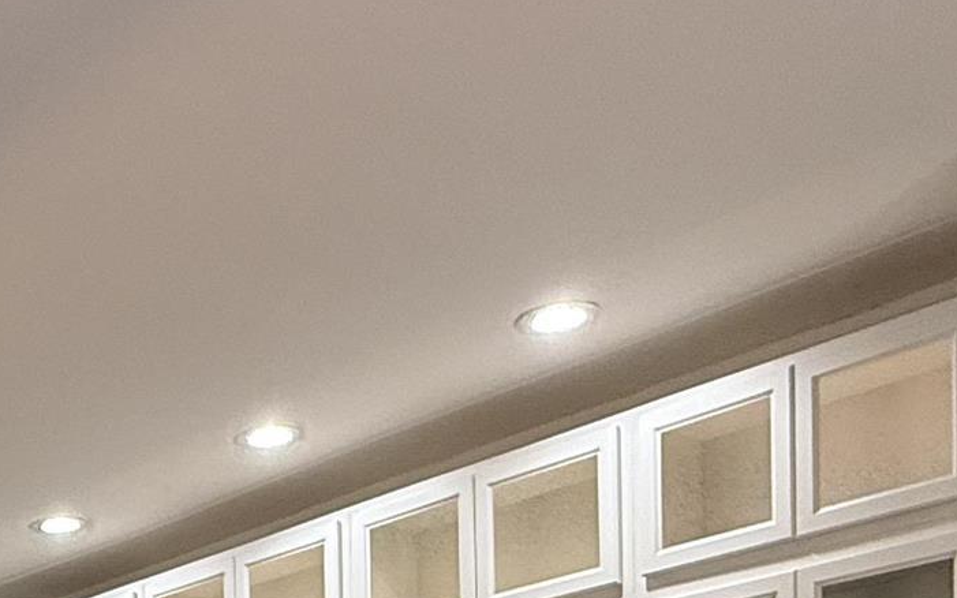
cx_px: -61
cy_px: 1076
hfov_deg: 28.9
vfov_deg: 16.7
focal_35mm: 65
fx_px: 1695
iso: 200
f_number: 2.2
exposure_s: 1/120
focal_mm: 2.22
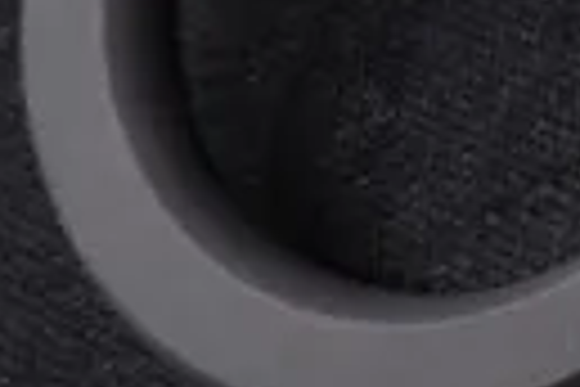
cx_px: 1529
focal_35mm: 138
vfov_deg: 9.1
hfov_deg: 11.4
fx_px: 2223
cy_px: -502
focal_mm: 9
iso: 800
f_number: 9
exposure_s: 1/30
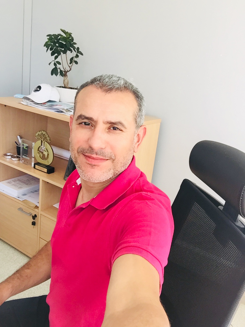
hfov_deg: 45.4
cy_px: 164
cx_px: 122
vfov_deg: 58.4
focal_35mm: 31
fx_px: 293
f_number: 2.2
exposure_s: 1/50
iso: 50
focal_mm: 2.65
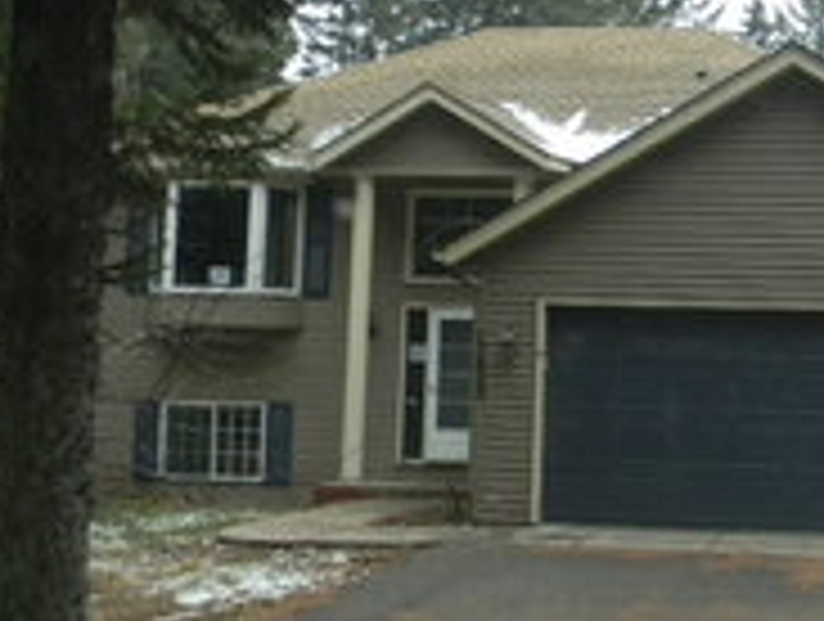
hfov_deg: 27.4
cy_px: 279
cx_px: 752
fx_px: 1622
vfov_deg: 21.7
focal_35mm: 68
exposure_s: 1/31.2
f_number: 3.7
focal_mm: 6.4
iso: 400
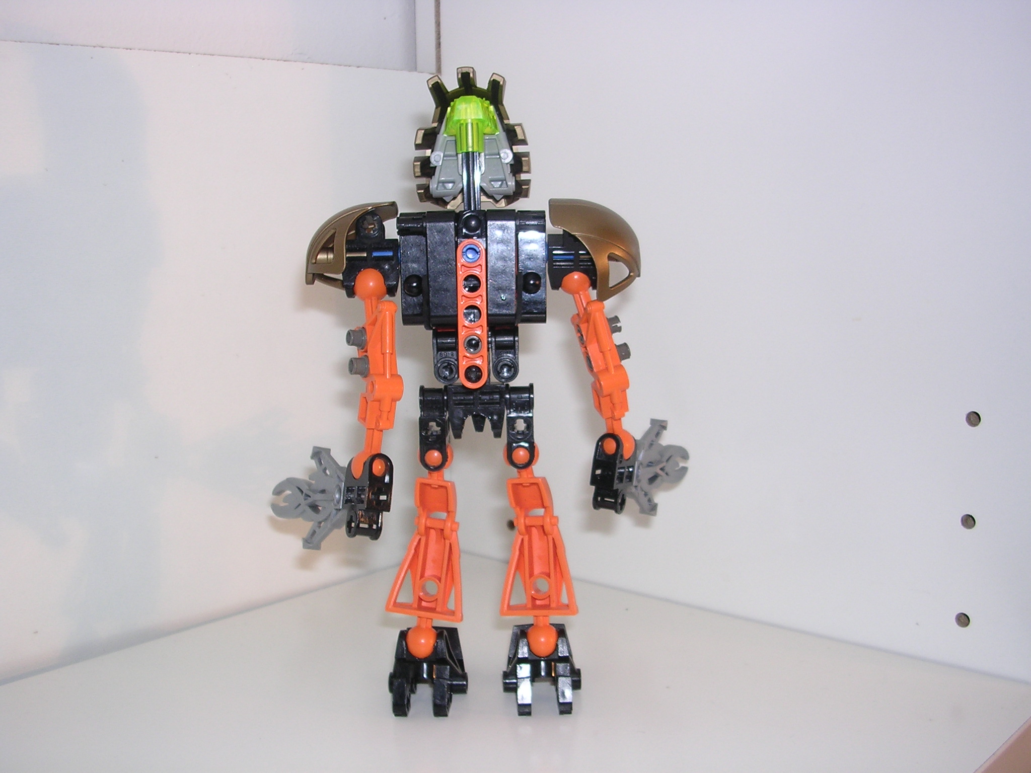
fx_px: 1132
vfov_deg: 37.7
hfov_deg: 49.0
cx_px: 516
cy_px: 386
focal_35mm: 38
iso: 100
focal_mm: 5.8
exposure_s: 1/60.1
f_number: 2.8
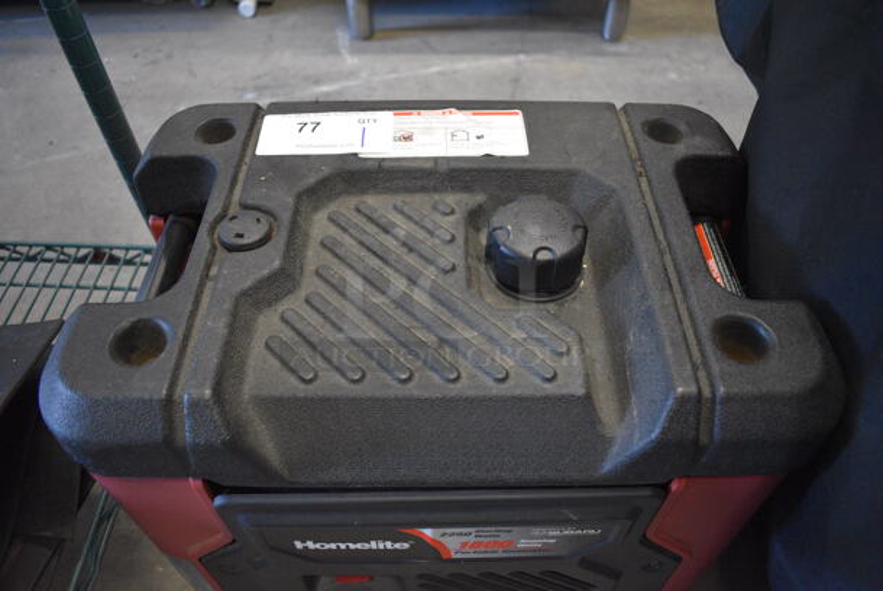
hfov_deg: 67.3
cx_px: 442
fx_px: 663
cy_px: 296
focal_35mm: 27
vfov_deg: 48.0
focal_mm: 18
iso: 2800
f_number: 3.5
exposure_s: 1/125
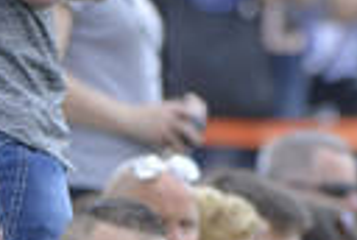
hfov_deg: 1.0
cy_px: 585
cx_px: 184
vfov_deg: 0.7
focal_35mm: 1994
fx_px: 19820
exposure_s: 1/2000
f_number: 8
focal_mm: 400
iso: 800
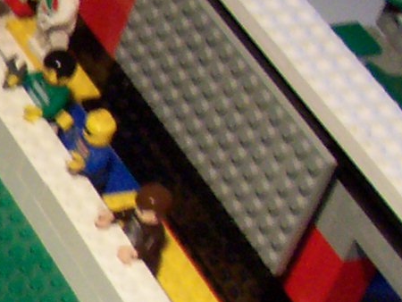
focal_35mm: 174
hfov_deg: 10.0
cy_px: 357
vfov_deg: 8.5
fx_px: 2022
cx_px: -535
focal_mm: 5.6
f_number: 2.7
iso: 160
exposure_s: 1/20.2
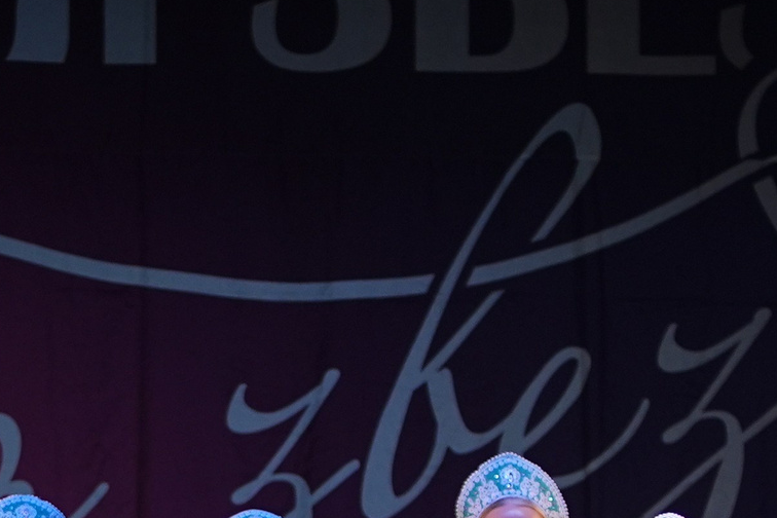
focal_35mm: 430
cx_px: -163
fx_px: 9280
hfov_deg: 4.8
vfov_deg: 3.2
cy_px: 590
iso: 800
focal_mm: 85
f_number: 2.8
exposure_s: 1/400
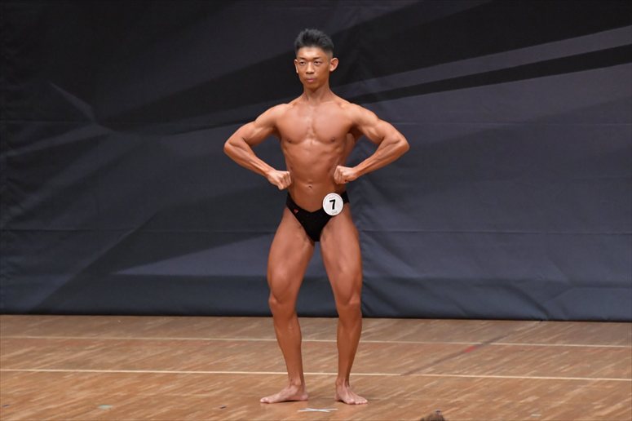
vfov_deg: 4.6
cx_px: 316
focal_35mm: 300
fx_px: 5264
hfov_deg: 6.9
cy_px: 210
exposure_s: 1/400
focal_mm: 200
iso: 6400
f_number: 5.6
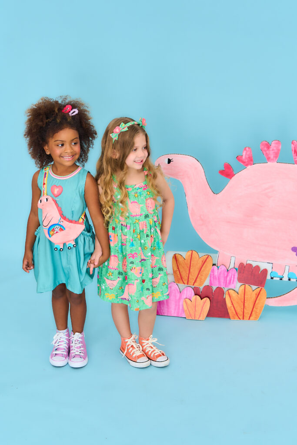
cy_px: 222
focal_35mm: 57
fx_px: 705
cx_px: 148
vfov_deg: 35.0
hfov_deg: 23.8
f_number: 4
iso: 200
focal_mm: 38
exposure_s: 1/160
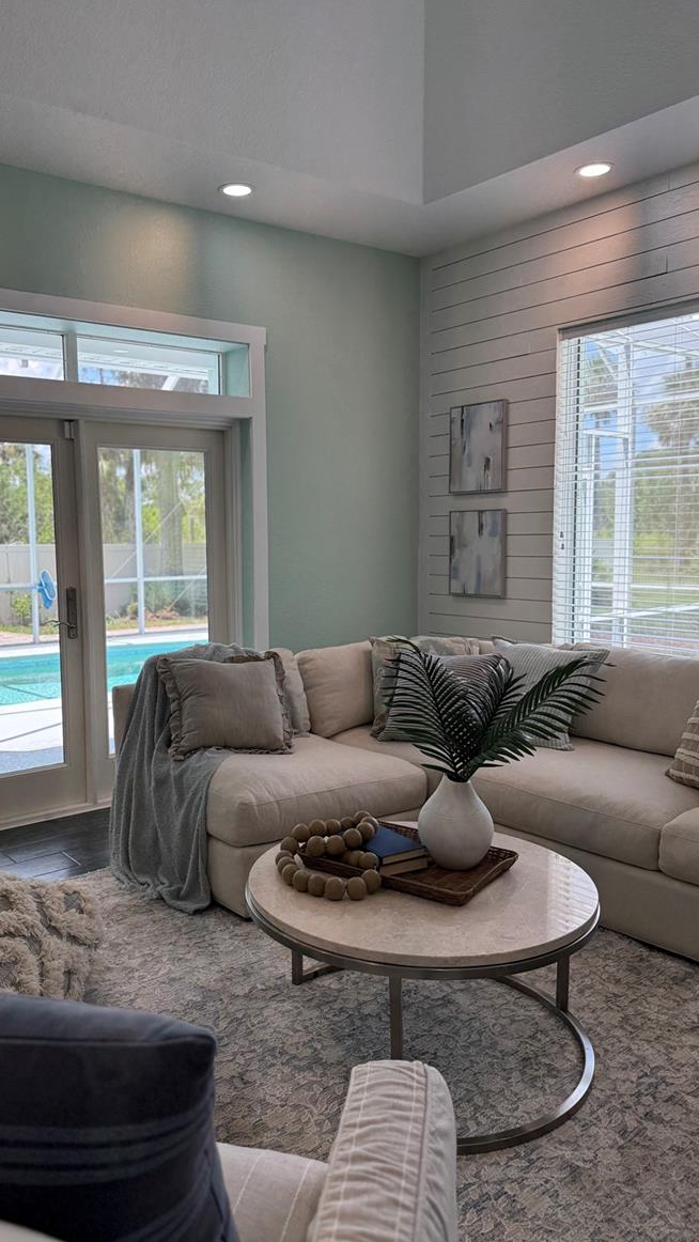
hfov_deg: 42.7
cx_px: 284
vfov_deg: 69.9
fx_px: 889
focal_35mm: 27
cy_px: 625
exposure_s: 1/992
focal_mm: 6.76
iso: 200
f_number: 1.78
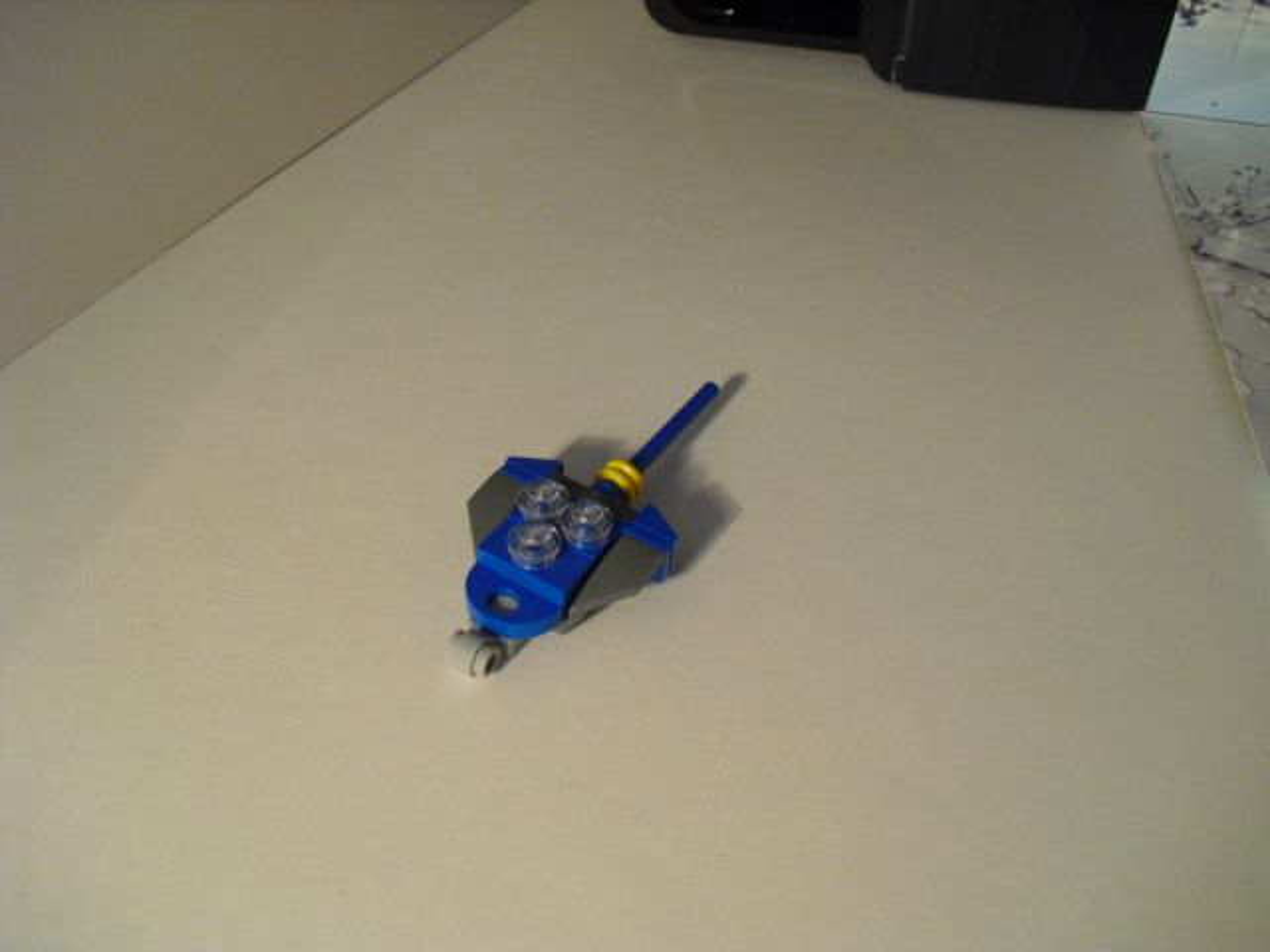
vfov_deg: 39.7
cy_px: 476
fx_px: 1321
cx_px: 635
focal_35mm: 36
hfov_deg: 51.4
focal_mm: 6.3
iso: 400
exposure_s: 1/80
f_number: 3.1
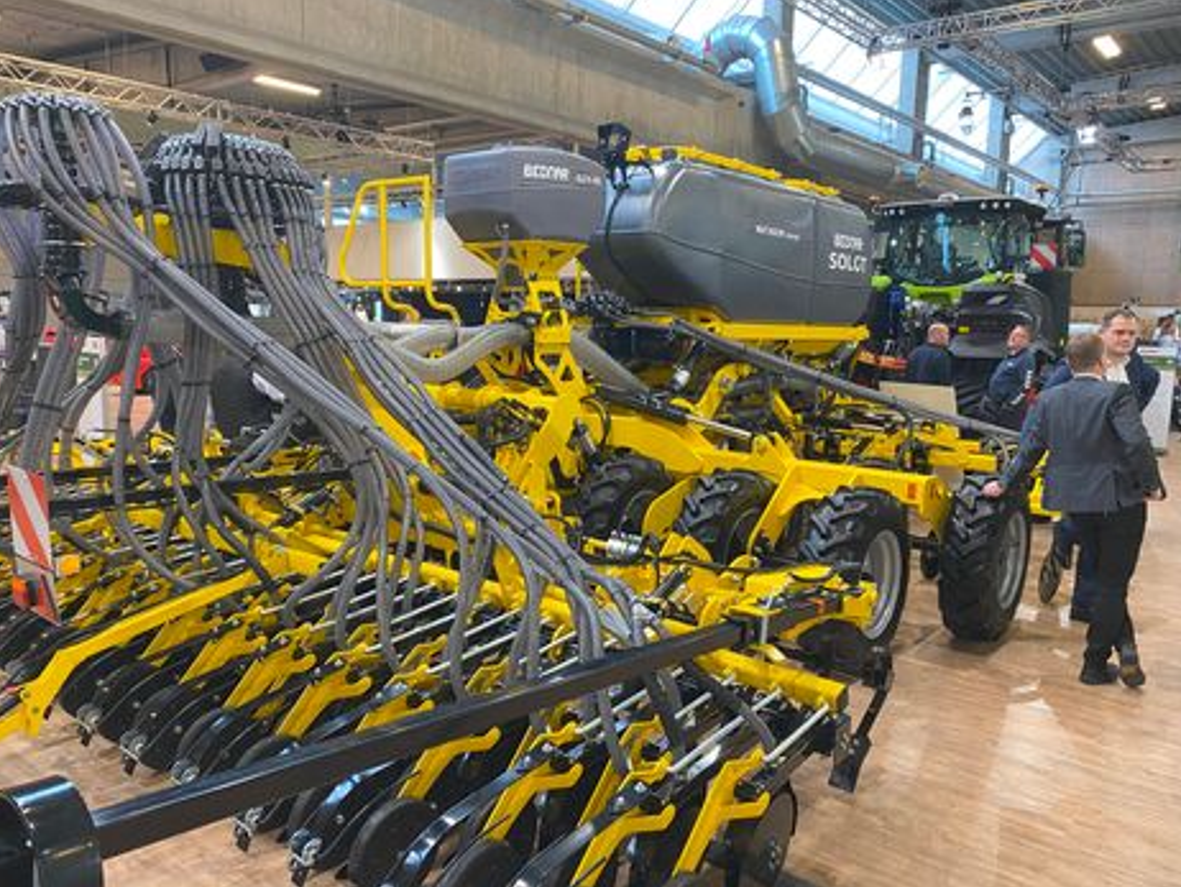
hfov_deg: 65.3
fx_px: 922
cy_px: 450
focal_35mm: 27
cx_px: 570
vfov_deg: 51.4
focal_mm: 4.25
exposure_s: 1/50
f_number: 1.8
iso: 160
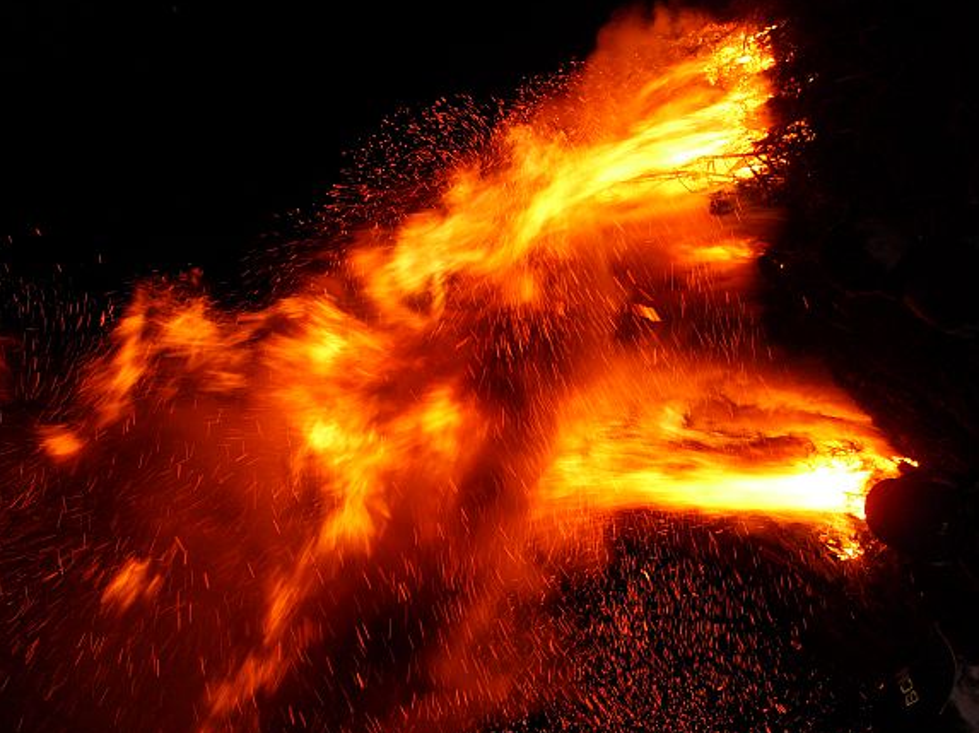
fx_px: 1074
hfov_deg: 48.9
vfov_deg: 37.7
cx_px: 531
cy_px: 400
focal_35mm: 38
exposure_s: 1/45
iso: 100
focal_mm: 6.3
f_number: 2.8
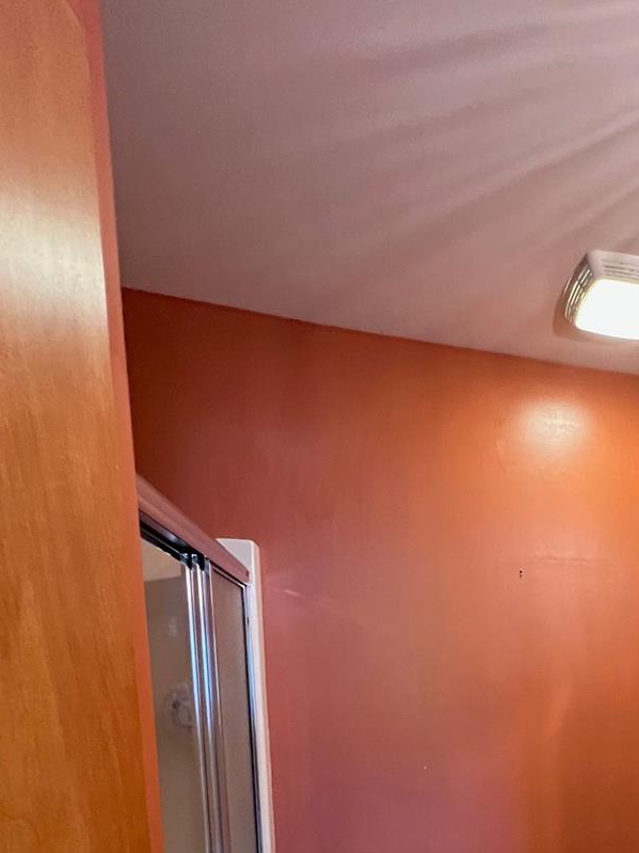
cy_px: 787
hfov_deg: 48.5
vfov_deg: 58.1
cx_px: 587
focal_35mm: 25
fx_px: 615
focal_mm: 1.57
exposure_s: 1/60
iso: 500
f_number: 1.8
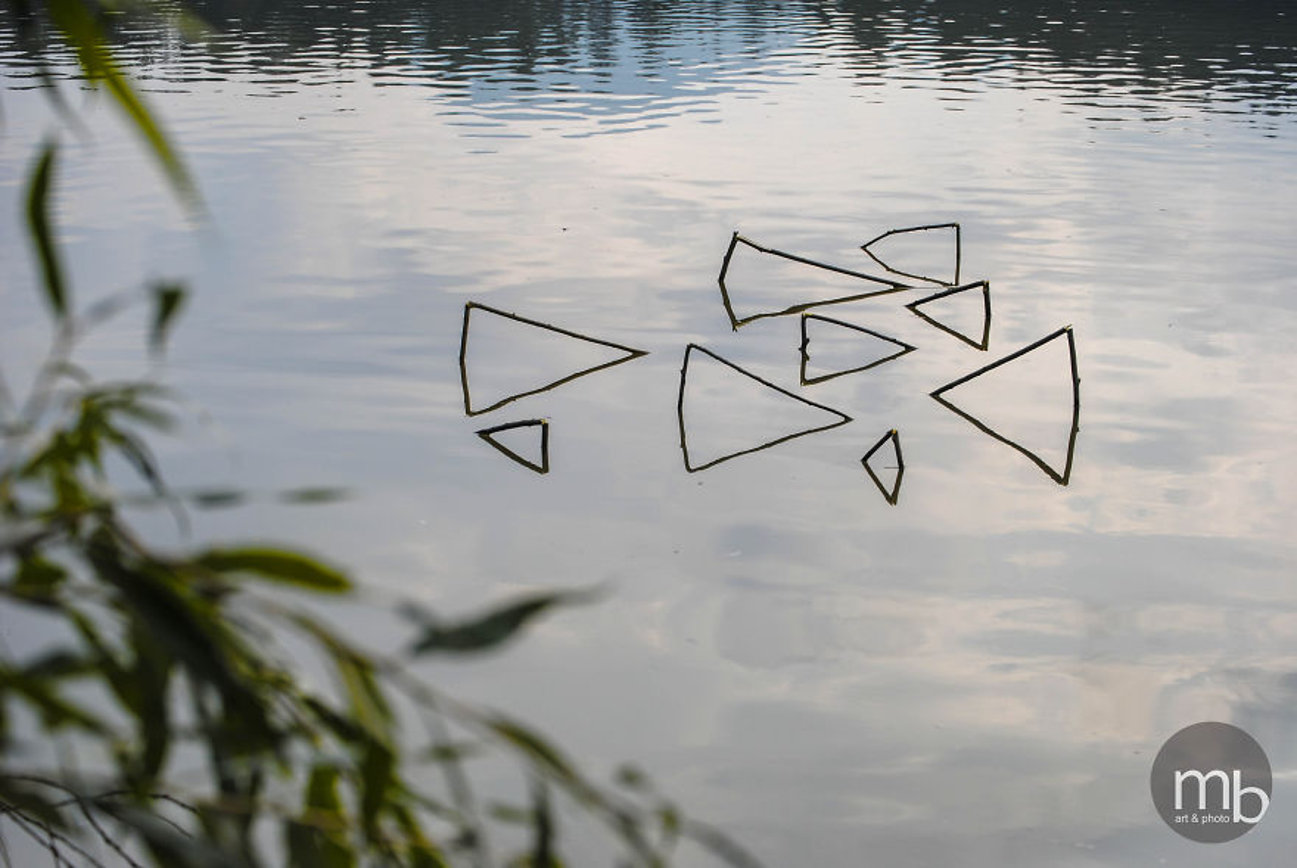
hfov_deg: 24.6
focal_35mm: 82
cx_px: 648
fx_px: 2976
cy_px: 434
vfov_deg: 16.6
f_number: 7.1
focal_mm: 55
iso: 100
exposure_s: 1/200
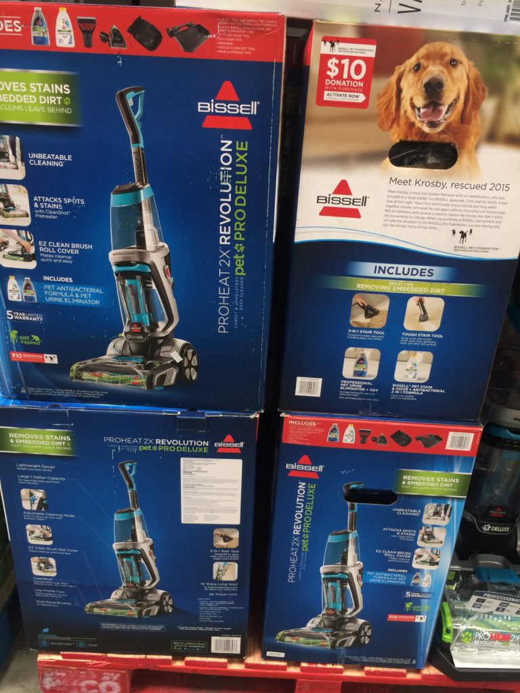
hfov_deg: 48.2
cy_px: 346
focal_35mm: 29
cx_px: 260
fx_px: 581
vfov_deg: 61.7
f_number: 2.2
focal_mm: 4.15
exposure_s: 1/30
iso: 64
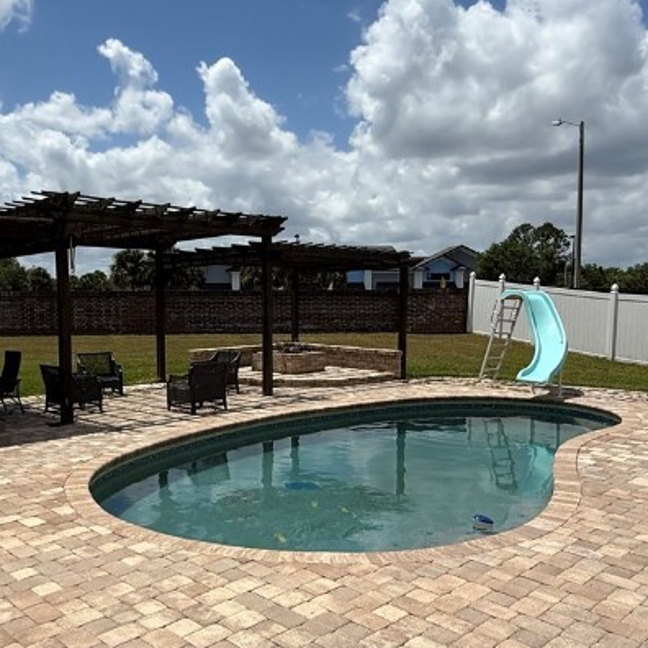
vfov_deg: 51.0
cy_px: 362
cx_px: 236
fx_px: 678
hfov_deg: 50.5
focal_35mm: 32
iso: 50
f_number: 2.2
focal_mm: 2.22
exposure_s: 1/4425
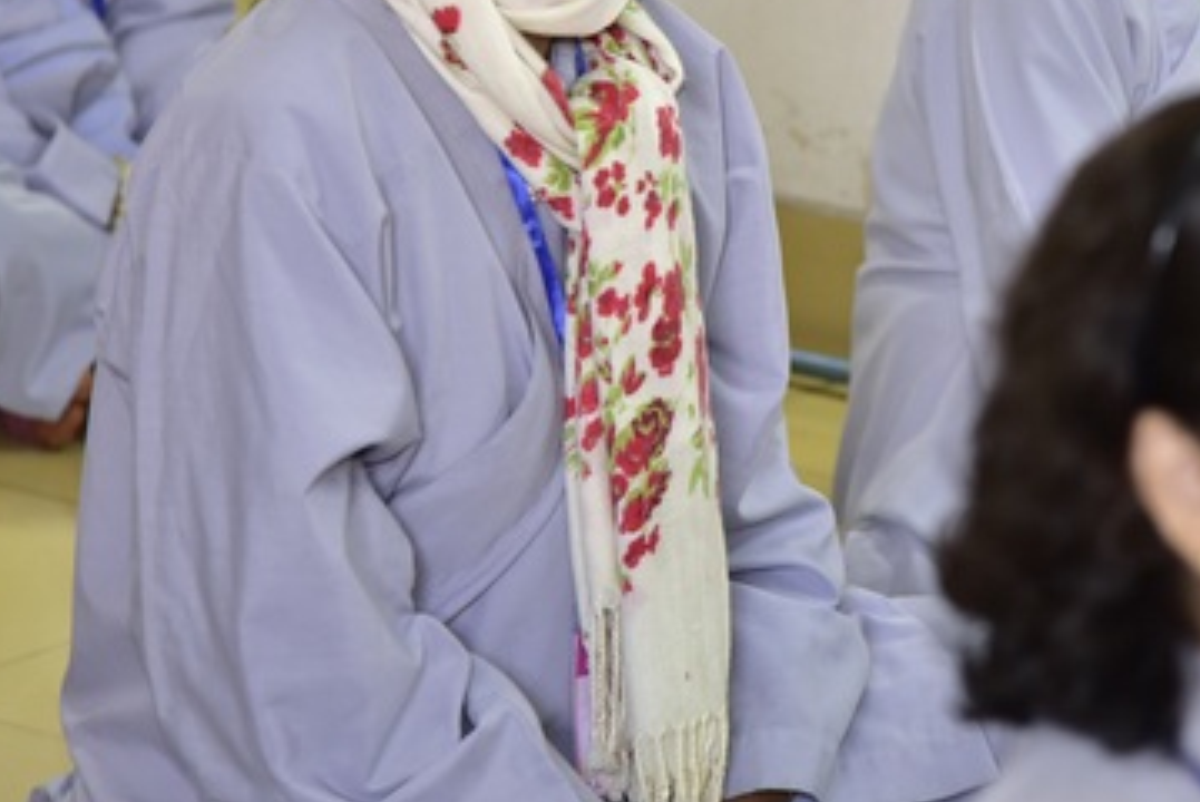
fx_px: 7239
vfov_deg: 6.3
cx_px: 719
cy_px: 87
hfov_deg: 9.5
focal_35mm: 217
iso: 1000
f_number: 4
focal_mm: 120
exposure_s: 1/40
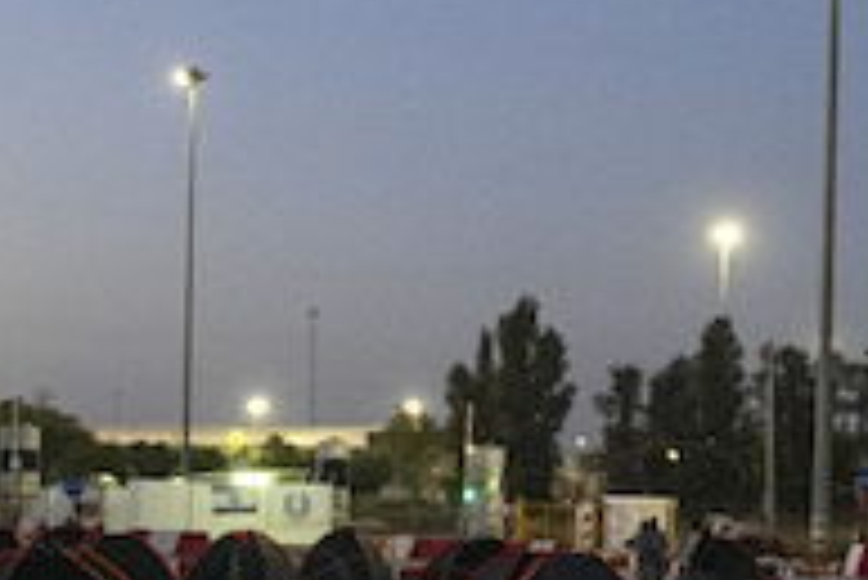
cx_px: 238
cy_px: 474
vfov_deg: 11.1
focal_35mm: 123
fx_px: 2968
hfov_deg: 16.6
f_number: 2.8
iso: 2500
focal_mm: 34
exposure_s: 1/125
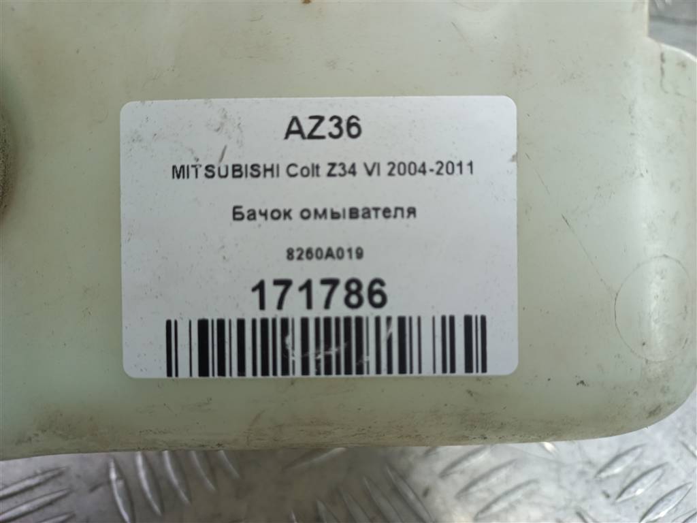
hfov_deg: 69.4
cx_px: 348
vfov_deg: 54.9
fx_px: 503
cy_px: 262
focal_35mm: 25
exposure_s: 1/50
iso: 80
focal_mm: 4.6
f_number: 1.8
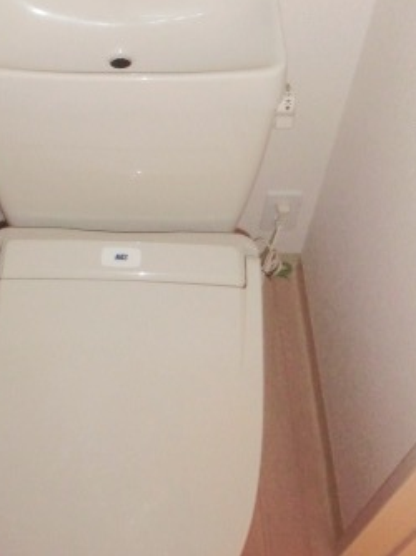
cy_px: 132
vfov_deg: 40.0
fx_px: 738
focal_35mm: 46
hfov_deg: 31.0
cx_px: 115
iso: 400
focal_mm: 4.3
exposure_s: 1/15
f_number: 3.2
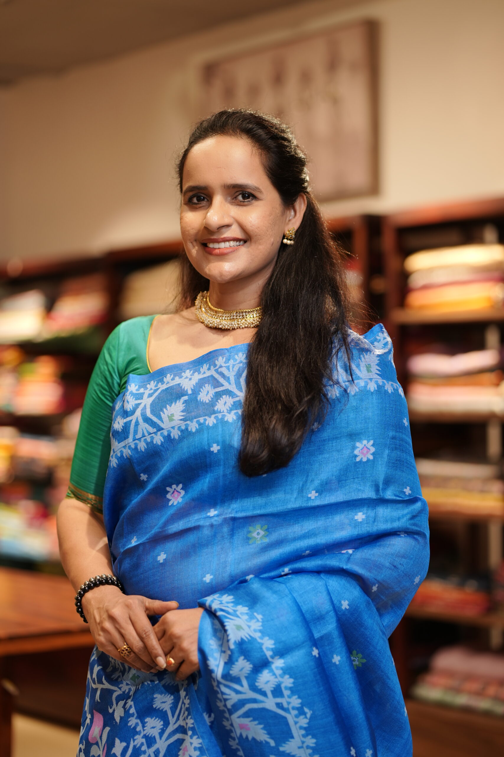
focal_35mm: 85
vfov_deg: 23.9
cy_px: 378
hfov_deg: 16.1
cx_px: 252
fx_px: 1785
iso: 200
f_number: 2.2
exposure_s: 1/100
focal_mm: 85
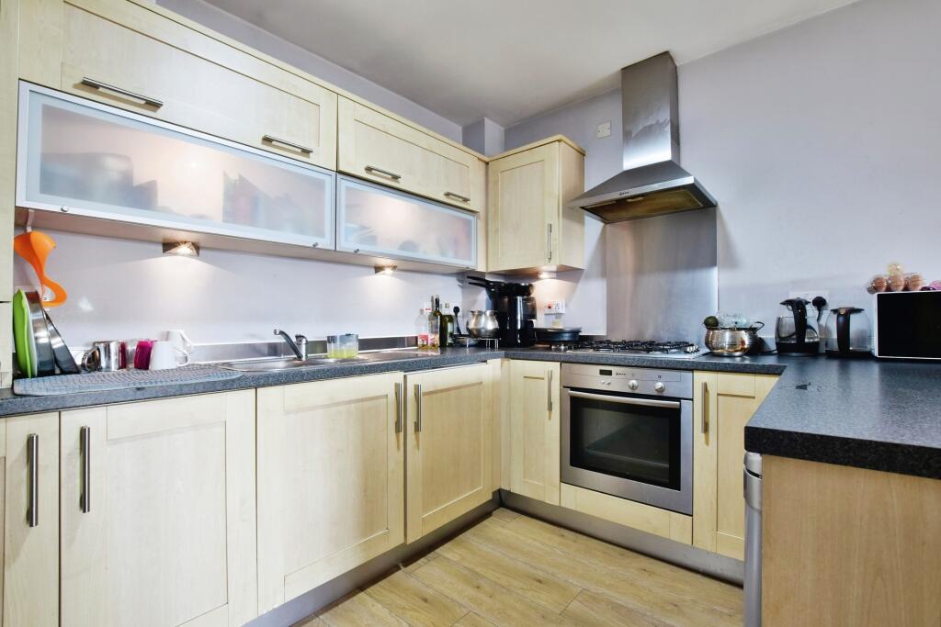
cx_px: 470
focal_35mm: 15
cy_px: 314
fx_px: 392
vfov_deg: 77.3
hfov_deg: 100.4
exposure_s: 1/13
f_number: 8
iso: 640
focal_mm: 10
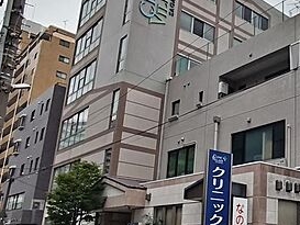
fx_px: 286
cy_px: 142
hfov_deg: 49.9
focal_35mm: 33
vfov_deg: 42.6
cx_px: 264
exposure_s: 1/231
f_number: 2.4
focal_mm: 1.6
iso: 50
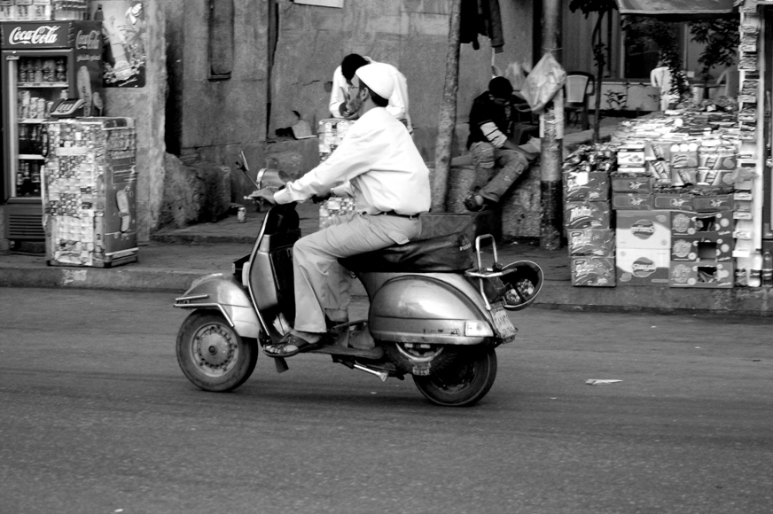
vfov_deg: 13.0
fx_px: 2253
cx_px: 386
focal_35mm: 105
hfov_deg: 19.5
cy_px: 257
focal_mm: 70
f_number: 4.5
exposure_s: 1/500
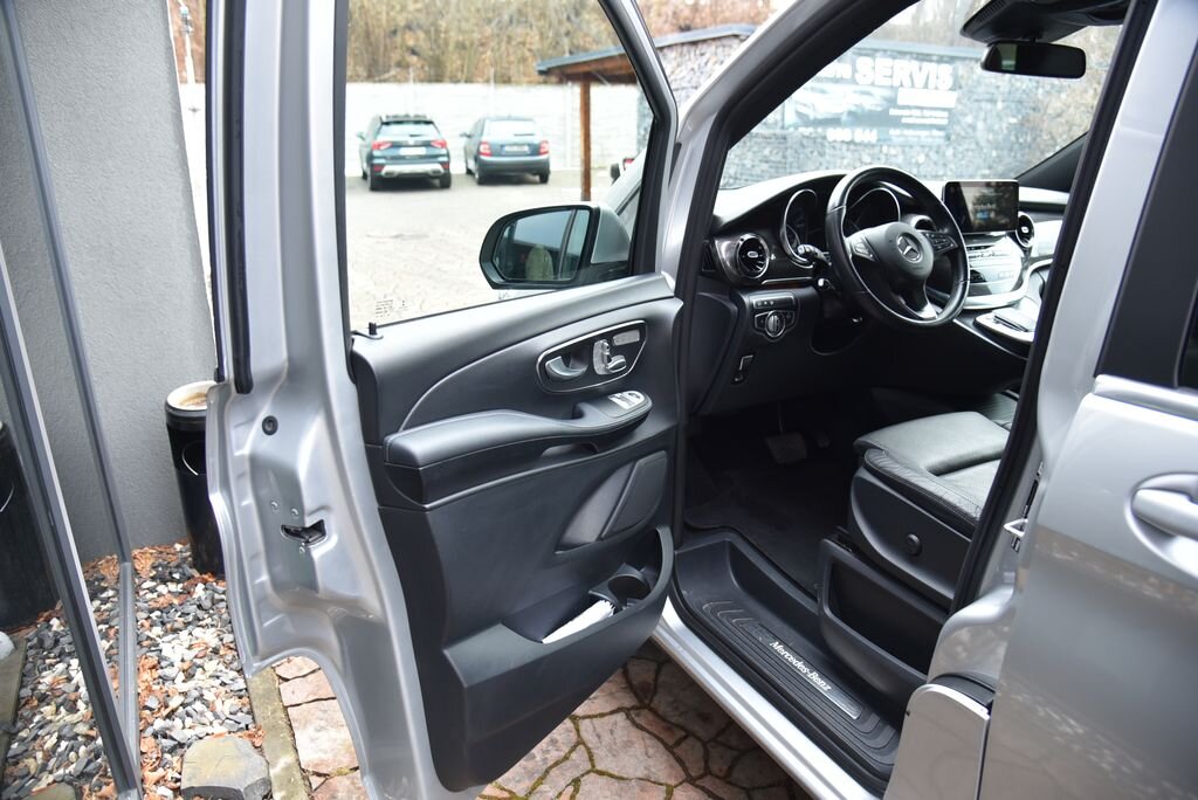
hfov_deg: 73.7
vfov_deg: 53.2
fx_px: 799
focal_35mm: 24
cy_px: 400
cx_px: 599
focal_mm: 24
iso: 500
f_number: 4
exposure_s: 1/50
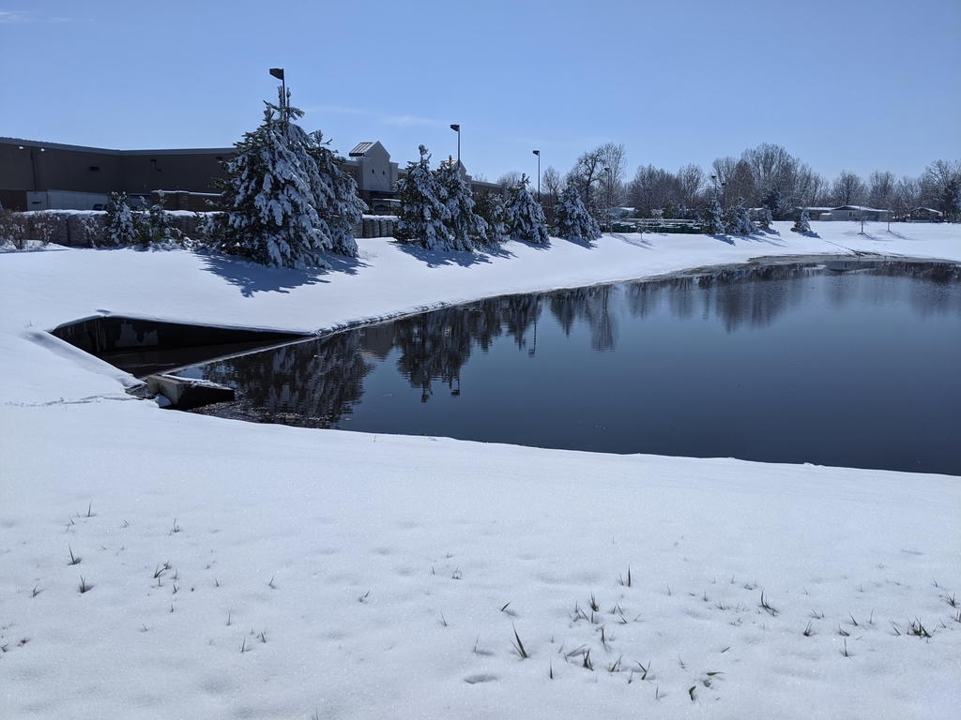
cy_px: 360
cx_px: 480
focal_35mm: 27
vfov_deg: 51.4
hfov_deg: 65.3
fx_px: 750
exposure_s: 1/23256
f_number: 1.8
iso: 133
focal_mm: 4.44
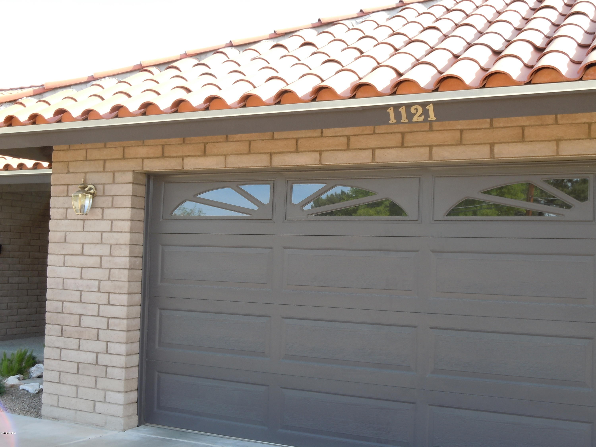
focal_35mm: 45
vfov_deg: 32.2
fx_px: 775
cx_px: 298
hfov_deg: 42.1
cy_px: 224
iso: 100
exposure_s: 1/100
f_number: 4.6
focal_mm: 8.1
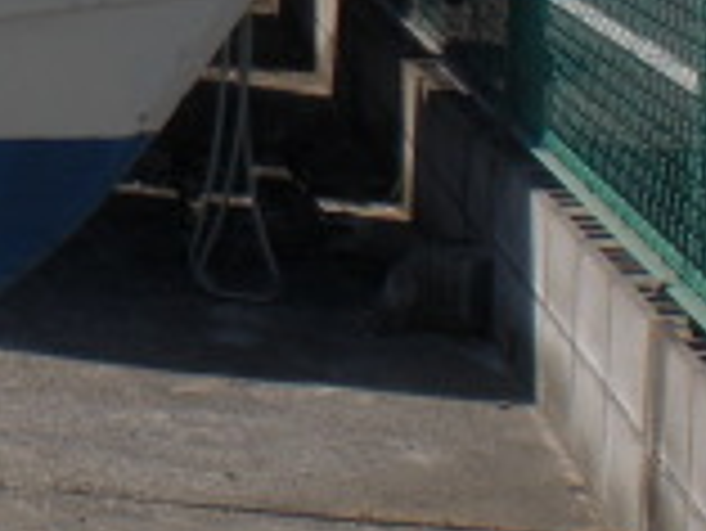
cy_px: -234
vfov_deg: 9.4
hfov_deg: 11.7
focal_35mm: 155
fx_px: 3164
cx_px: -585
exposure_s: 1/400
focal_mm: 6.3
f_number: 5.6
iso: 64
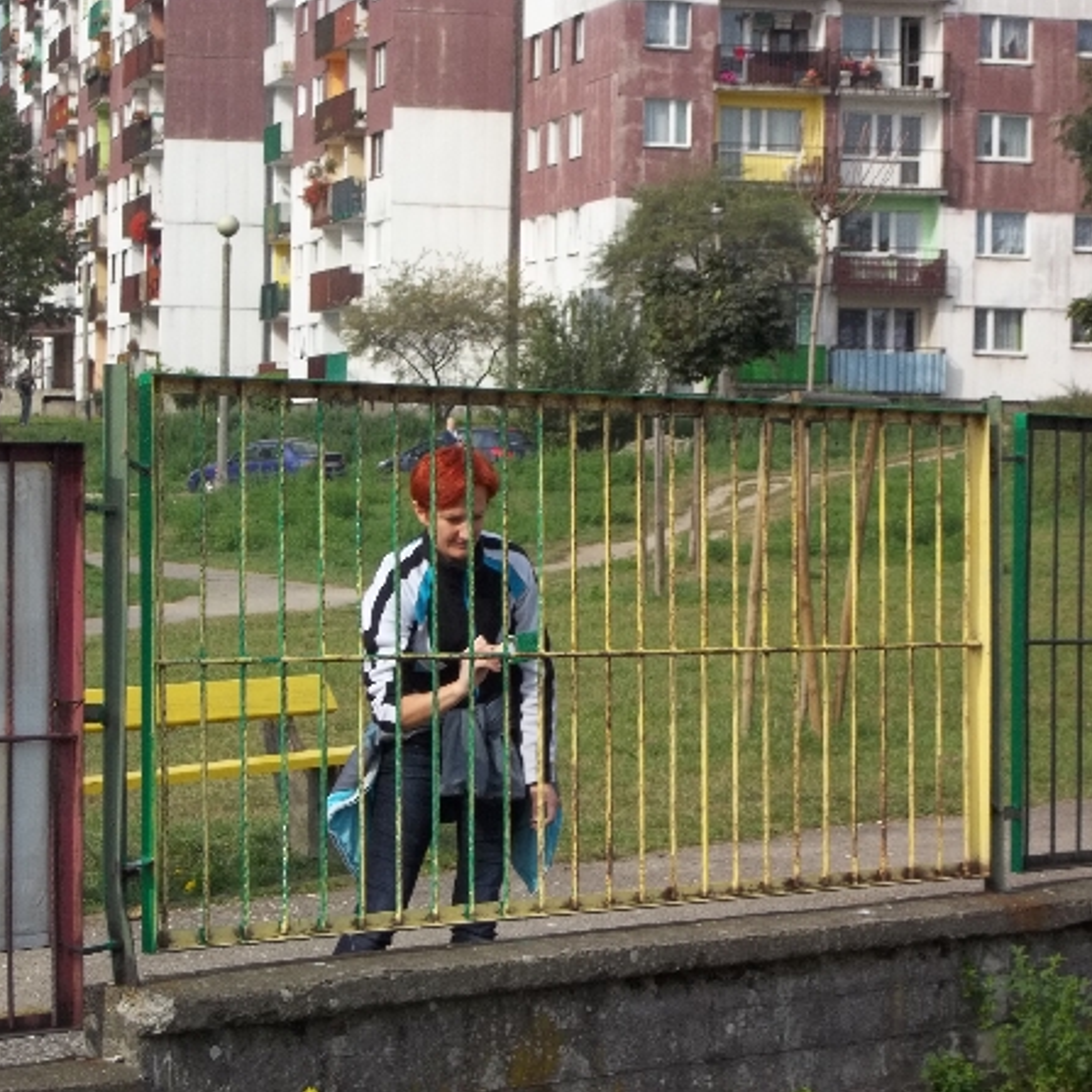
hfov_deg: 15.3
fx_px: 4069
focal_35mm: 114
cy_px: 547
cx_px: 474
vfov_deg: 15.3
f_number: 5.2
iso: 64
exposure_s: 1/320
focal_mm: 17.1
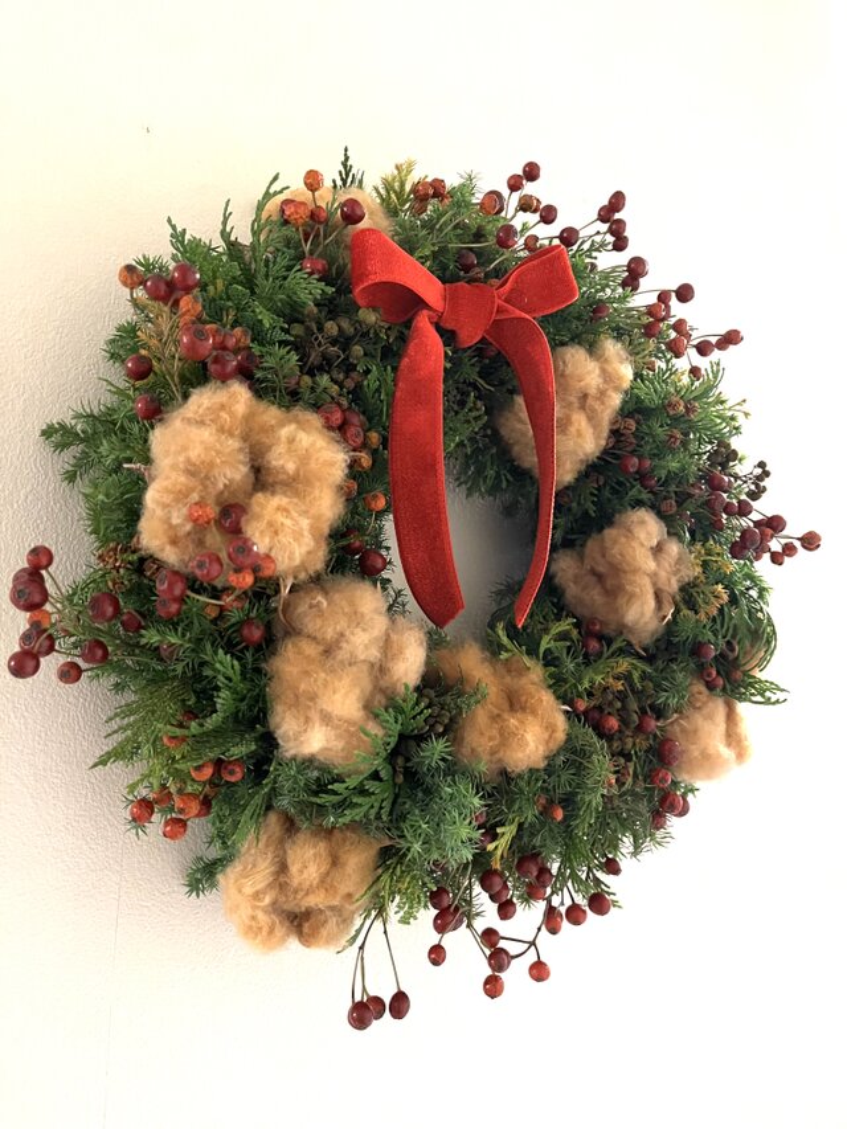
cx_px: 424
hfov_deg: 53.1
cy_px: 564
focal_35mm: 26
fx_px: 848
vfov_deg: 67.3
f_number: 1.6
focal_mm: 5.1
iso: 640
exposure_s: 1/33
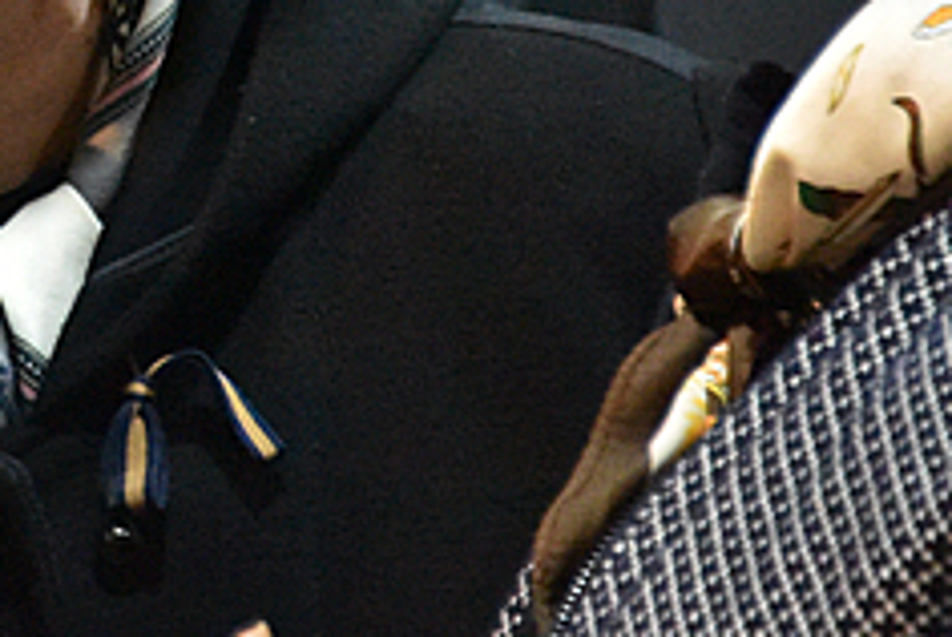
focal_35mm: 846
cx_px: -339
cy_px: -123
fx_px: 22399
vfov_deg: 1.6
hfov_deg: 2.4
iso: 10000
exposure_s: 1/125
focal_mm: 250
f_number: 5.6
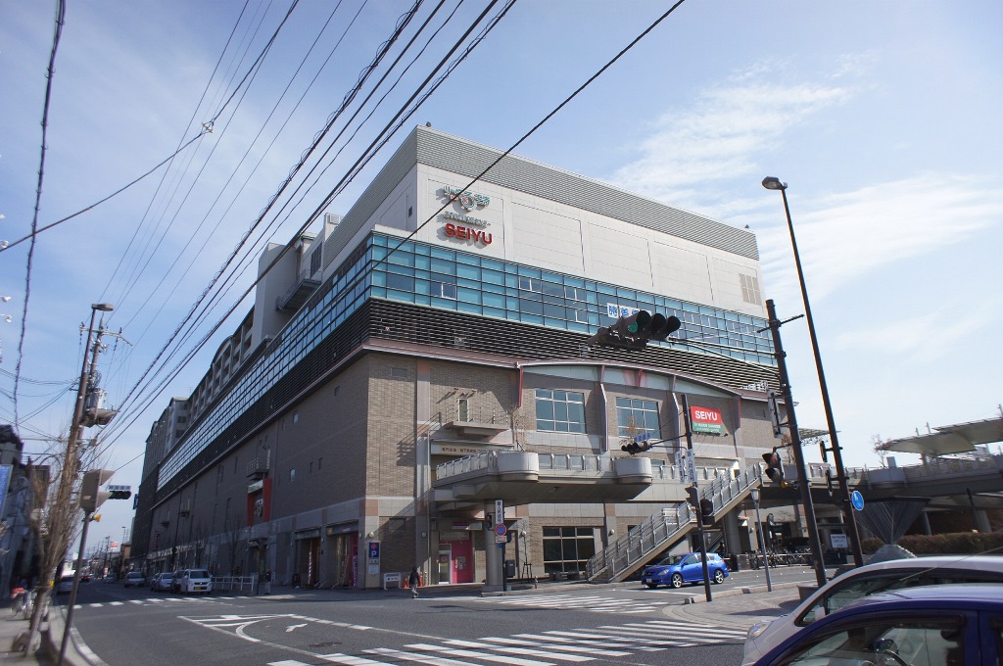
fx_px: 668
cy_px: 333
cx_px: 502
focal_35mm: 24
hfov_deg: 73.8
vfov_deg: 53.0
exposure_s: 1/2000
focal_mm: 16
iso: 200
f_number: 4
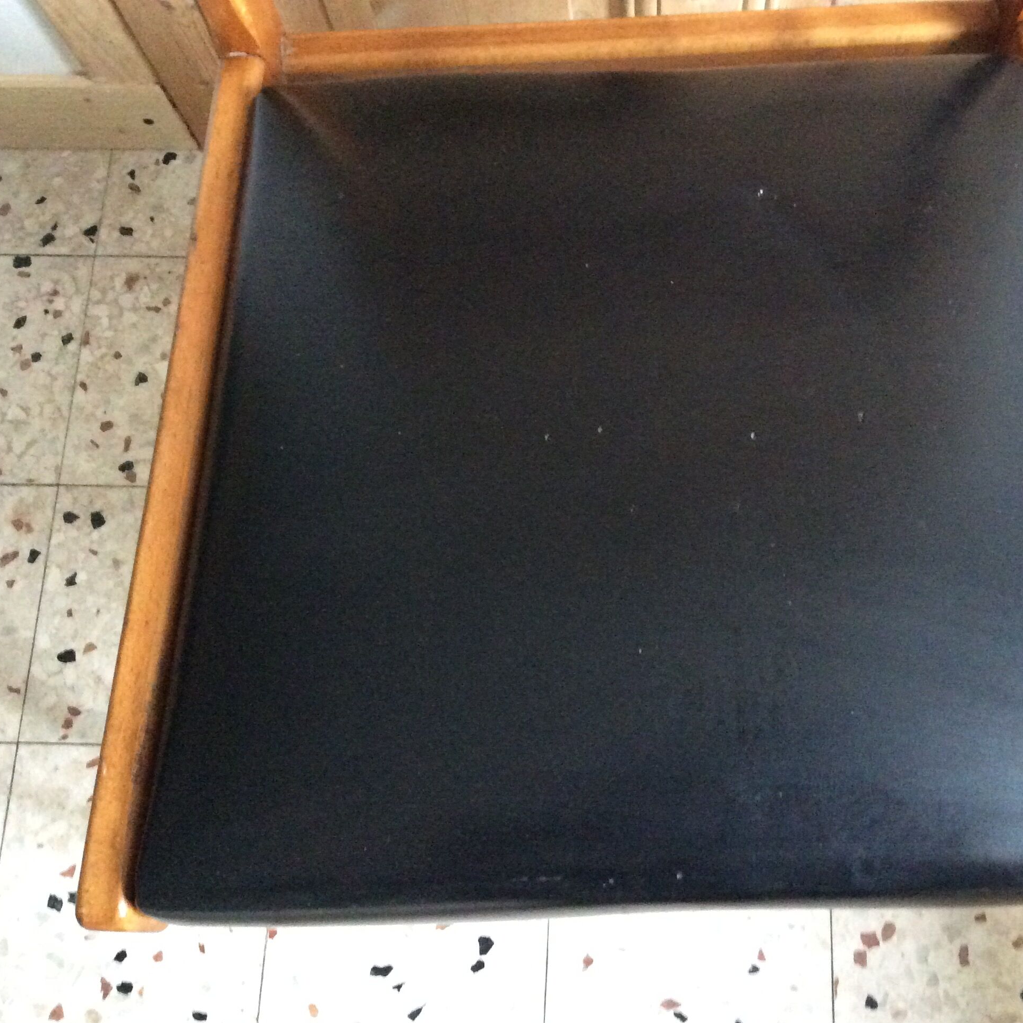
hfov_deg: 43.6
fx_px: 1271
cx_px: 624
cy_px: 514
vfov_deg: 43.9
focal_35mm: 38
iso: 500
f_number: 2.4
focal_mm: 3.3
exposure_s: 1/17
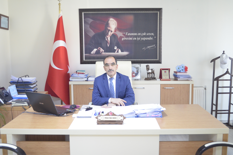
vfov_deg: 34.1
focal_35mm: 39
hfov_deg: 49.6
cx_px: 116
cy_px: 78
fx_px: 252
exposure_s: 1/30
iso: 2200
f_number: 4.2
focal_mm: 26
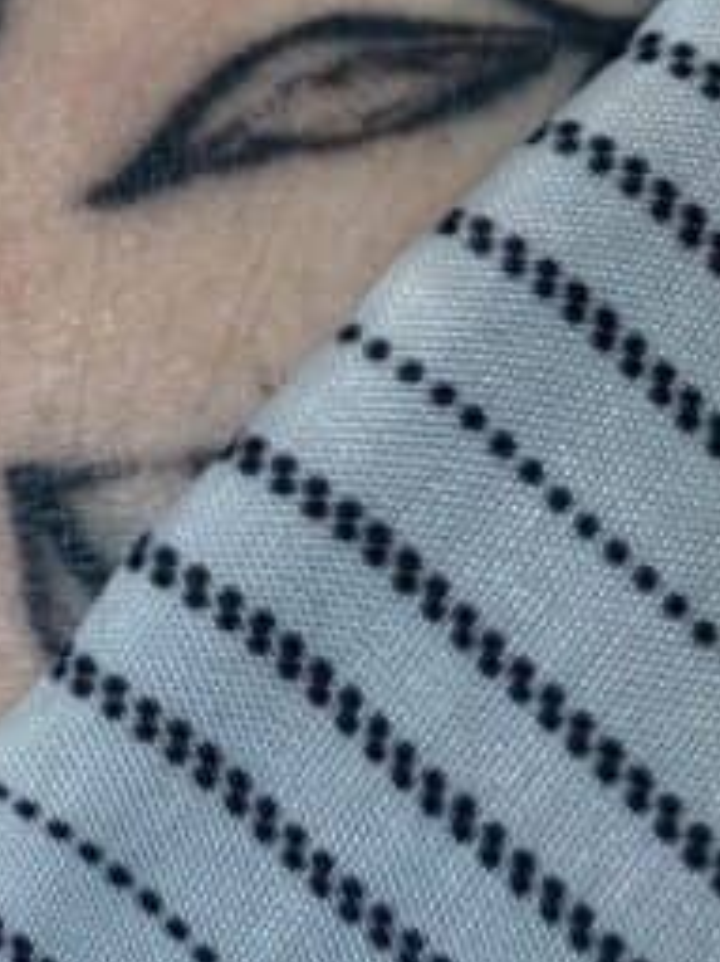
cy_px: -641
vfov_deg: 9.1
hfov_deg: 6.9
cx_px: -633
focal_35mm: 209
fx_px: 5801
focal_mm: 5.96
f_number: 1.6
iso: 50
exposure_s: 1/289
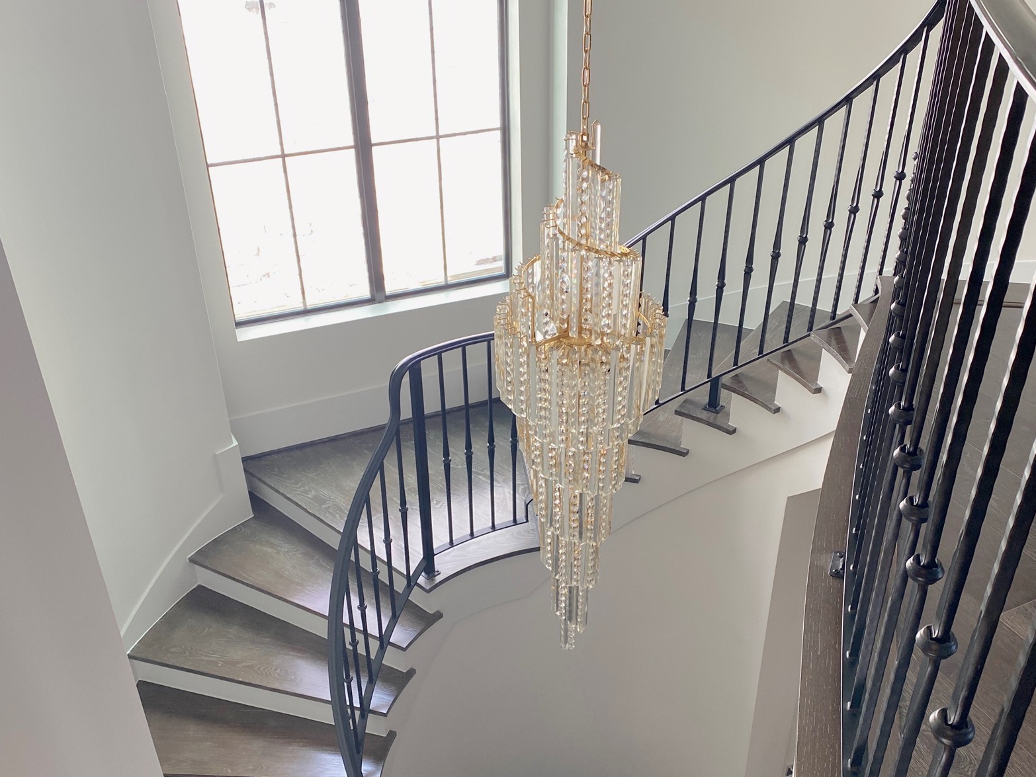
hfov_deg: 53.9
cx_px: 565
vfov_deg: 41.7
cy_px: 441
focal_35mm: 34
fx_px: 1018
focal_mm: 4.25
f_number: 1.8
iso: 100
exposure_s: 1/120
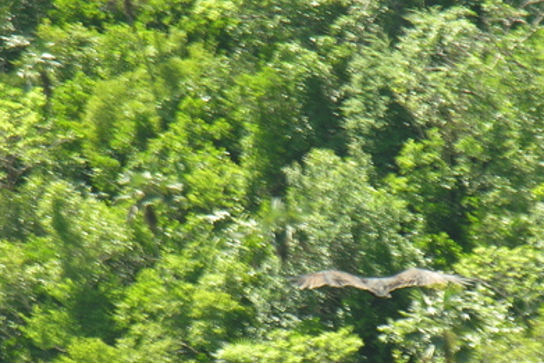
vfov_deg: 2.1
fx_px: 9840
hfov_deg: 3.2
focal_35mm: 651
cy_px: 300
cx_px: 334
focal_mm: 89
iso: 50
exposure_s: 1/77
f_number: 5.2
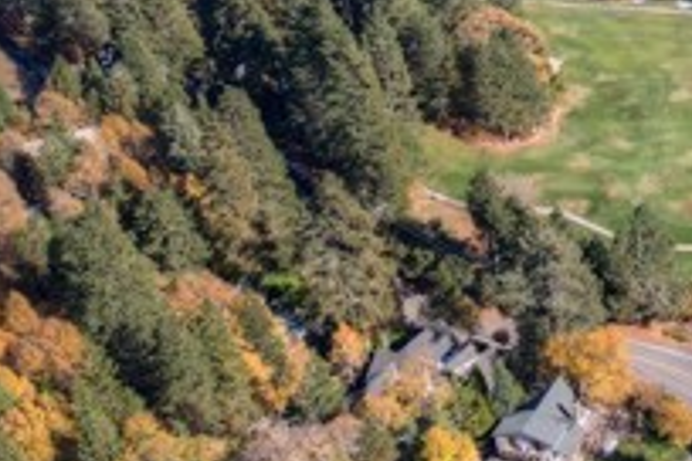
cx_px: 862
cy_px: -54
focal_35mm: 69
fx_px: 1326
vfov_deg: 18.9
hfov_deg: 25.7
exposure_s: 1/2000
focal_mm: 8.4
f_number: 2.8
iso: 100
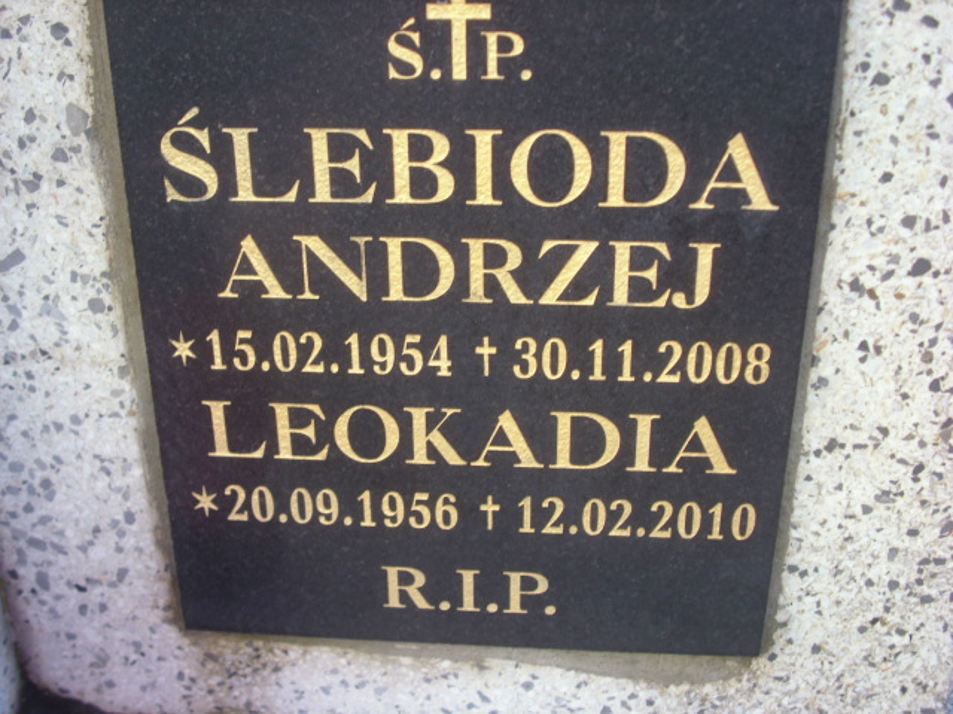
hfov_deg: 42.1
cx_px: 476
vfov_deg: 32.2
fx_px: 1239
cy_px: 357
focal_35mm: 45
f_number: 3.1
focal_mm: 7.6
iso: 50
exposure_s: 1/61
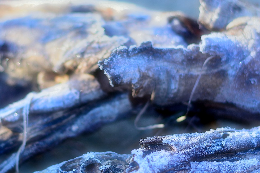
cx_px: 94
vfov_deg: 11.4
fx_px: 867
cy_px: 107
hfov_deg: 17.0
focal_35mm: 120
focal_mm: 50
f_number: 2.5
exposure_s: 1/200
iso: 100
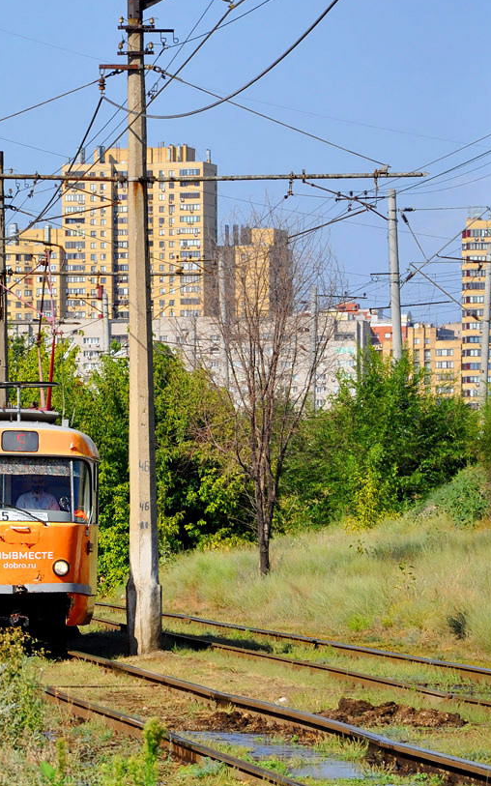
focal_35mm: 257
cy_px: 376
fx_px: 5499
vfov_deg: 8.2
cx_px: 15
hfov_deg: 5.1
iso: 200
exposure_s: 1/500
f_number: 8
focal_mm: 105
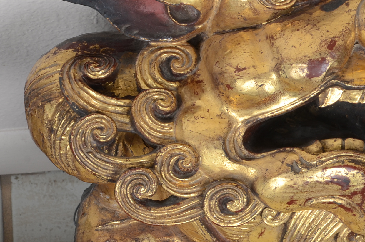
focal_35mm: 274
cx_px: 321
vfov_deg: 5.0
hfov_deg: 7.5
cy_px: 75
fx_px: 2772
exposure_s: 1/80
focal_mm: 92
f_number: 10
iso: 200
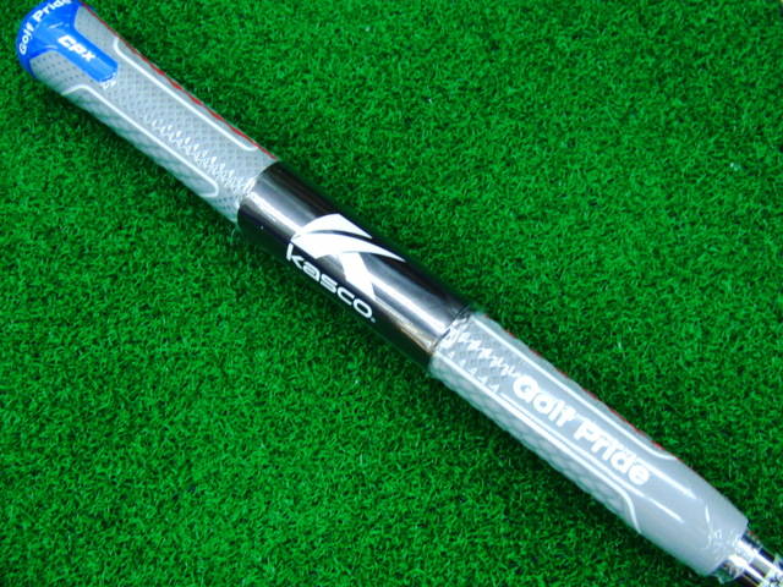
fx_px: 837
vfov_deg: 38.7
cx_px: 392
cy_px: 294
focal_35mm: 37
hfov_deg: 50.1
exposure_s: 1/40
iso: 400
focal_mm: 6.42
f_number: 3.6
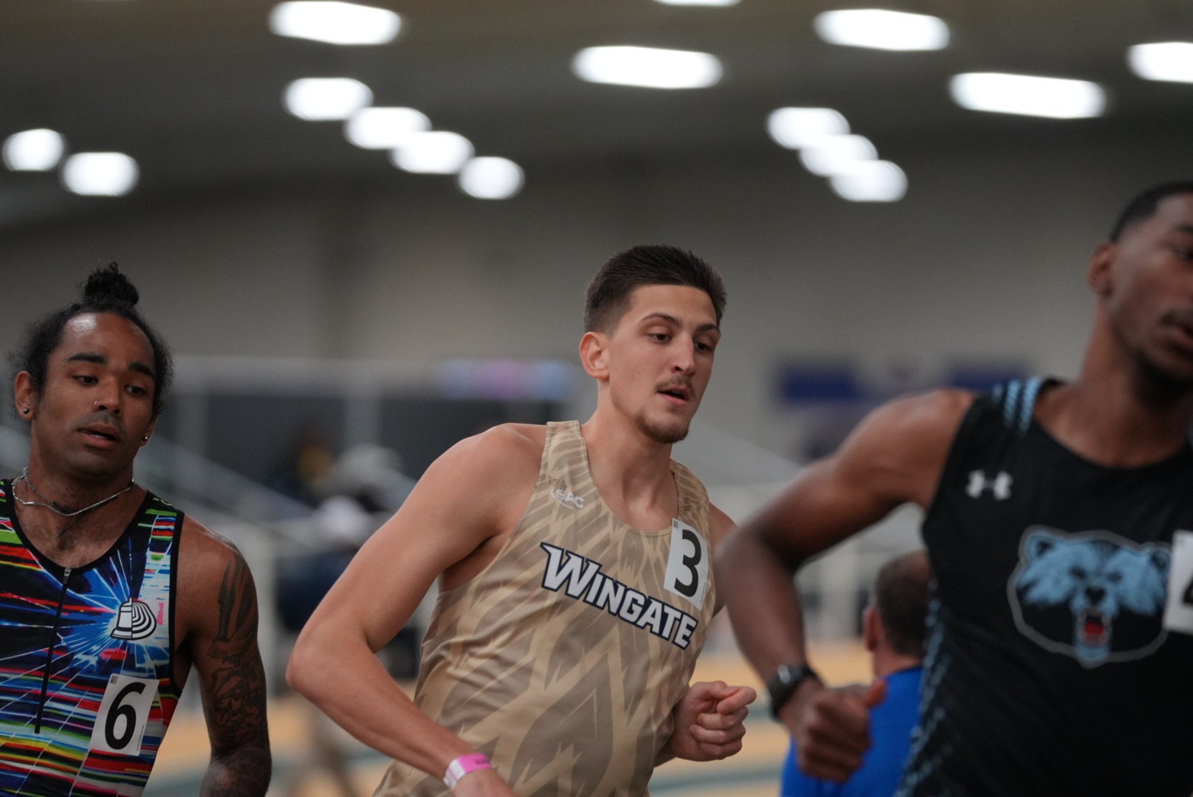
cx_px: 596
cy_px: 398
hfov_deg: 6.9
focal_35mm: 300
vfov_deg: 4.6
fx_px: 9948
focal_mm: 200
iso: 2500
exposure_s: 1/1250
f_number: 2.8
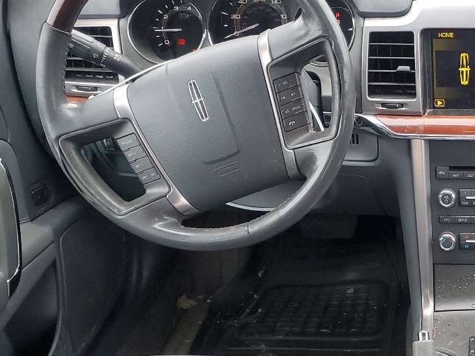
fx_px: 810
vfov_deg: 24.2
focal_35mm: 59
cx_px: 472
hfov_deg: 30.4
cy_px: 312
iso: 77
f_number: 1.5
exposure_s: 1/120
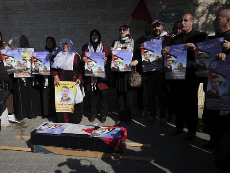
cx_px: 100
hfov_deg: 61.4
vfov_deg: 48.2
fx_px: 193
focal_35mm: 29
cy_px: 88
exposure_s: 1/320
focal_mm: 26
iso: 100
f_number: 10
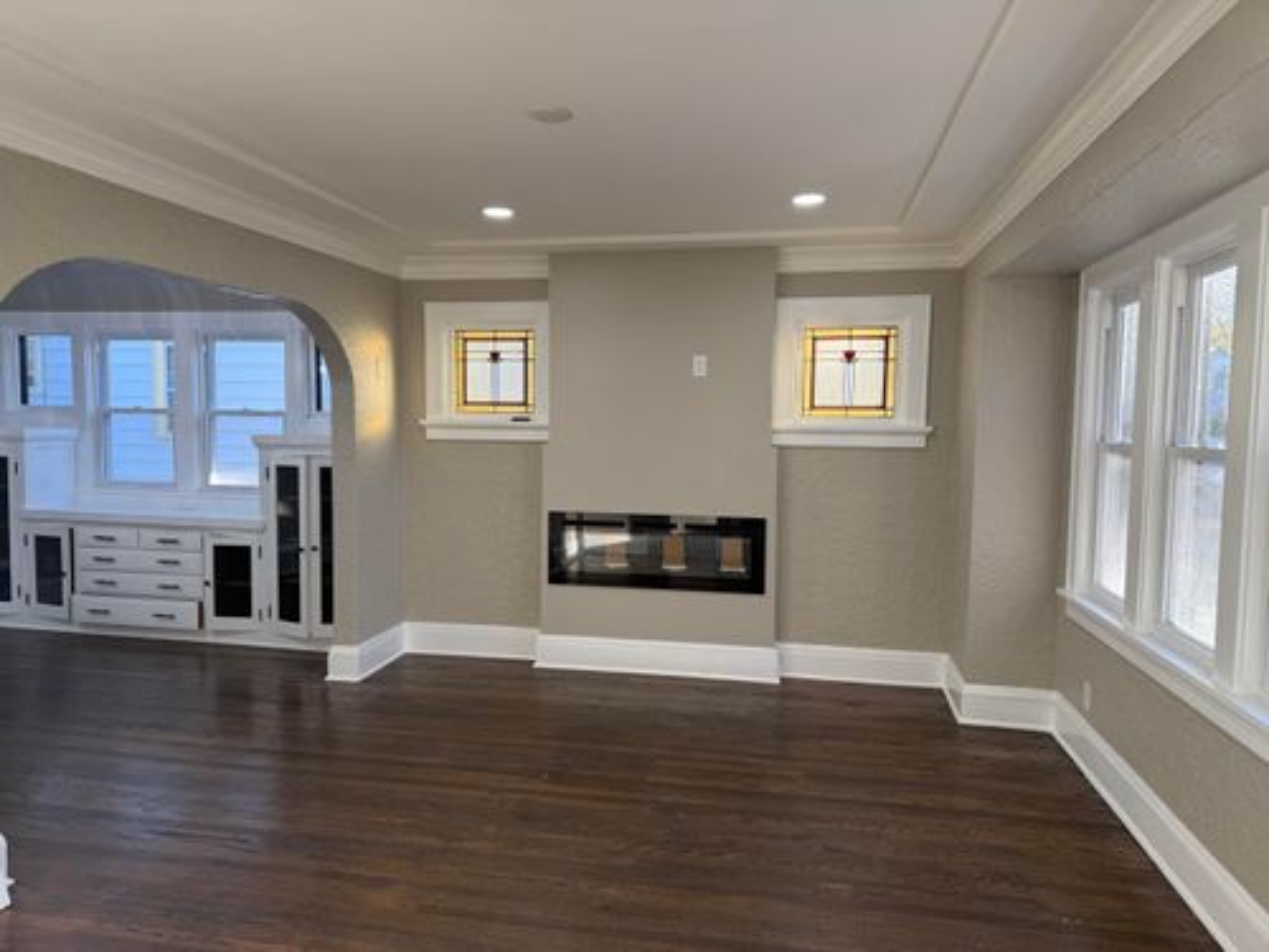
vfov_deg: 56.8
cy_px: 476
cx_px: 634
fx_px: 880
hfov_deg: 71.6
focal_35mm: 24
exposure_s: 1/120
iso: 80
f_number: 1.78
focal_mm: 6.76
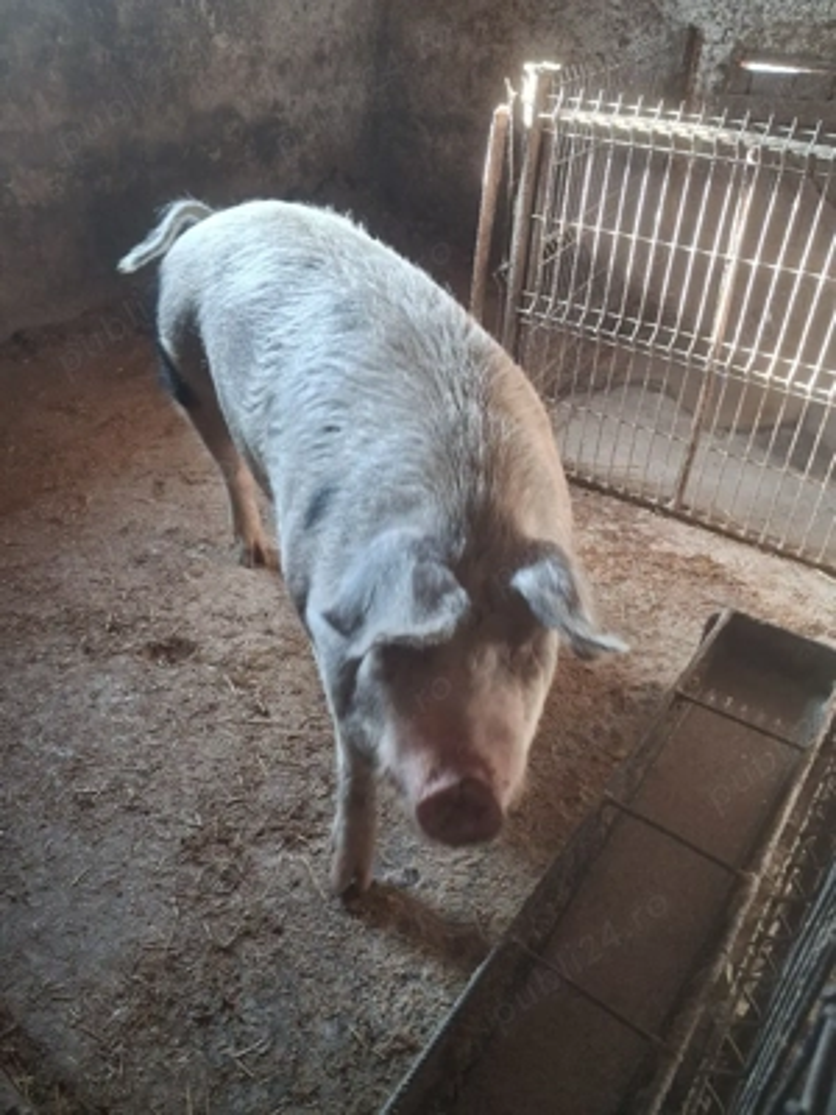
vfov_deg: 65.3
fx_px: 869
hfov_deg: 51.4
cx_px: 418
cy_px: 558
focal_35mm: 27
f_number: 1.8
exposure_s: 1/50
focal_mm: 4
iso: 250
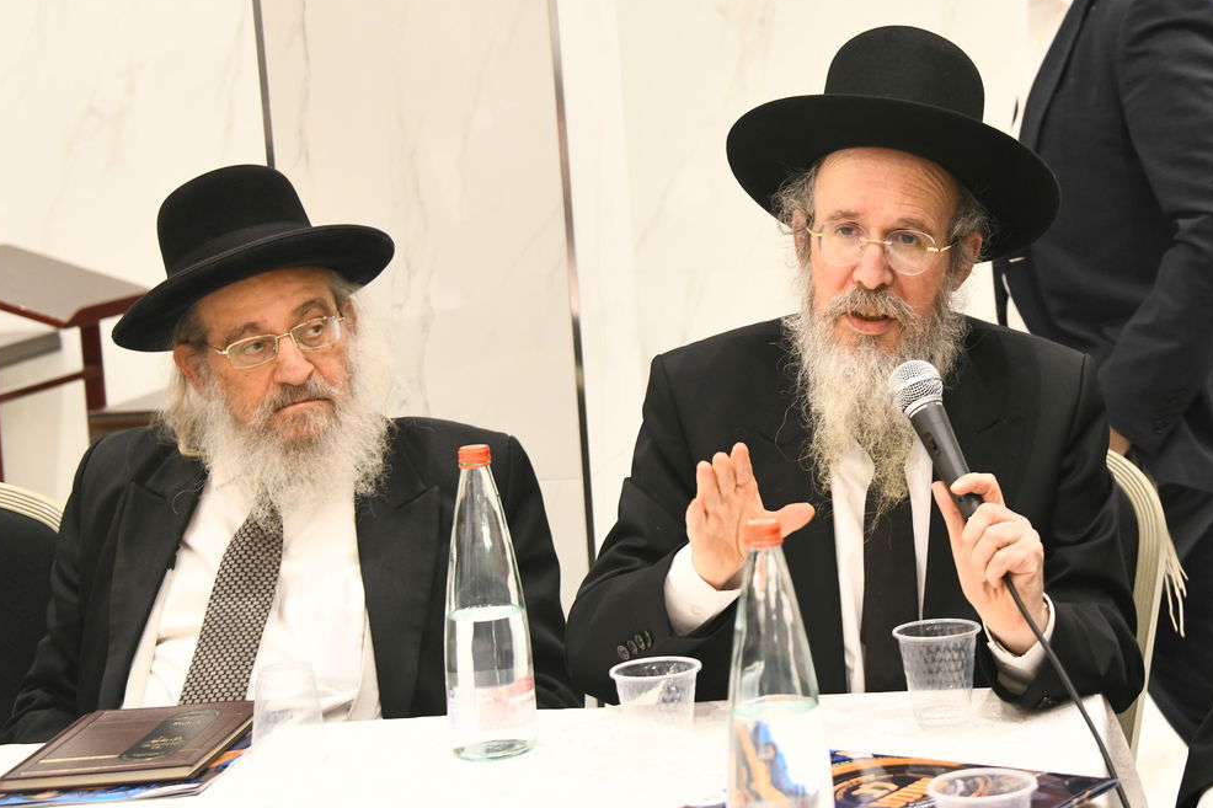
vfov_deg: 15.5
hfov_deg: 23.0
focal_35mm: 88
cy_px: 280
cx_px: 849
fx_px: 2964
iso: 1600
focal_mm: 62
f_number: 5.6
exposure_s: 1/160
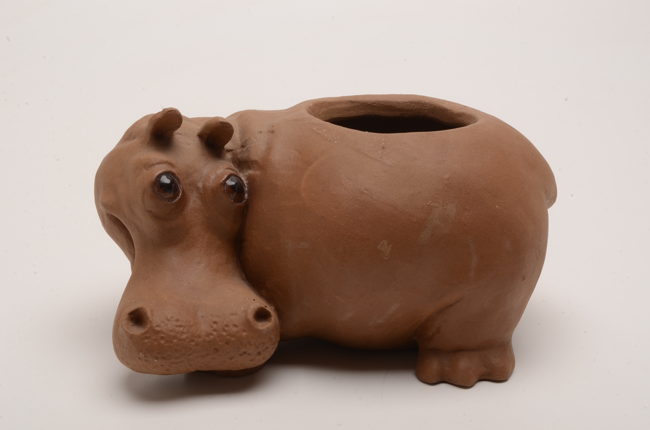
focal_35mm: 60
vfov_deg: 22.5
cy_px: 215
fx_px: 1081
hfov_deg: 33.5
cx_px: 325
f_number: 32
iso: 100
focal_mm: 40
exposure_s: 1/160
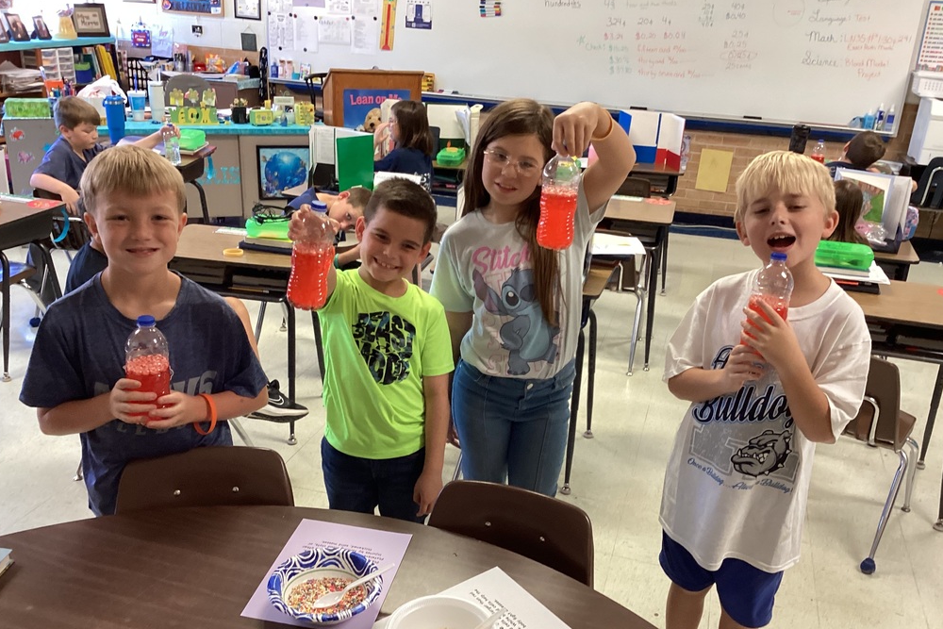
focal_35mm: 33
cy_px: 357
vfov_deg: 39.9
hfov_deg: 57.2
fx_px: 864
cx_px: 469
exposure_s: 1/60
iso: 250
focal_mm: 3.3
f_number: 2.4
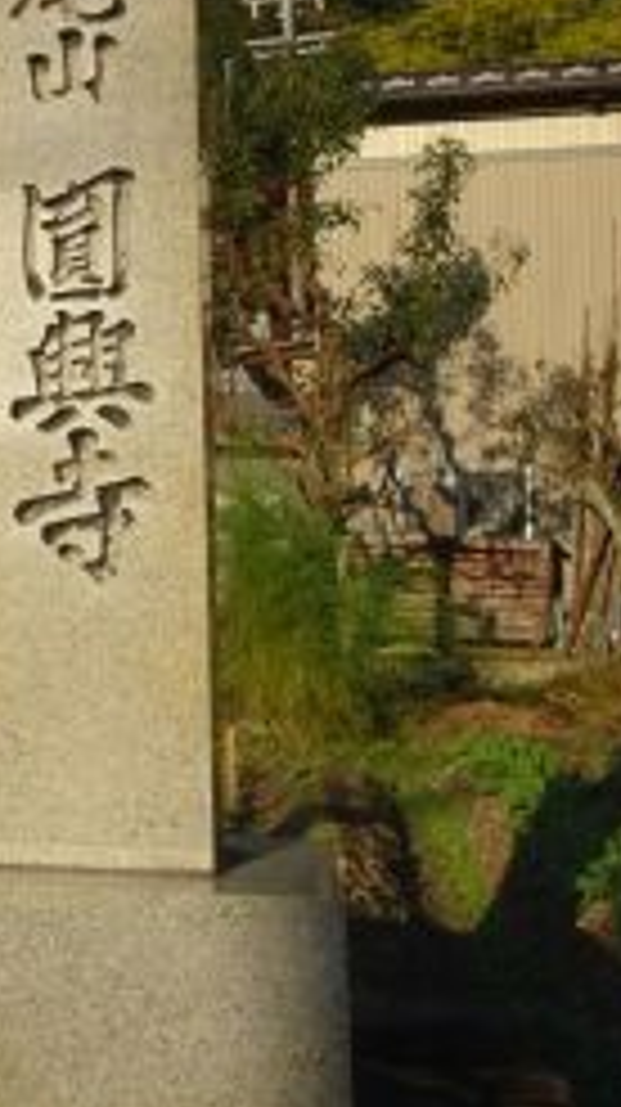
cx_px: -200
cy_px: 405
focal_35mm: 62
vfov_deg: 33.7
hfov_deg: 18.0
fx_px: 1819
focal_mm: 4.75
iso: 80
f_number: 3.5
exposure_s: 1/800
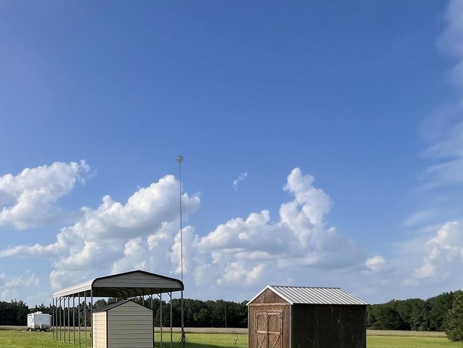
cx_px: 83
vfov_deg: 40.8
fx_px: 428
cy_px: 312
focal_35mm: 32
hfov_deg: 52.6
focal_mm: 1.57
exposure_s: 1/2481
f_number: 1.8
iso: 32
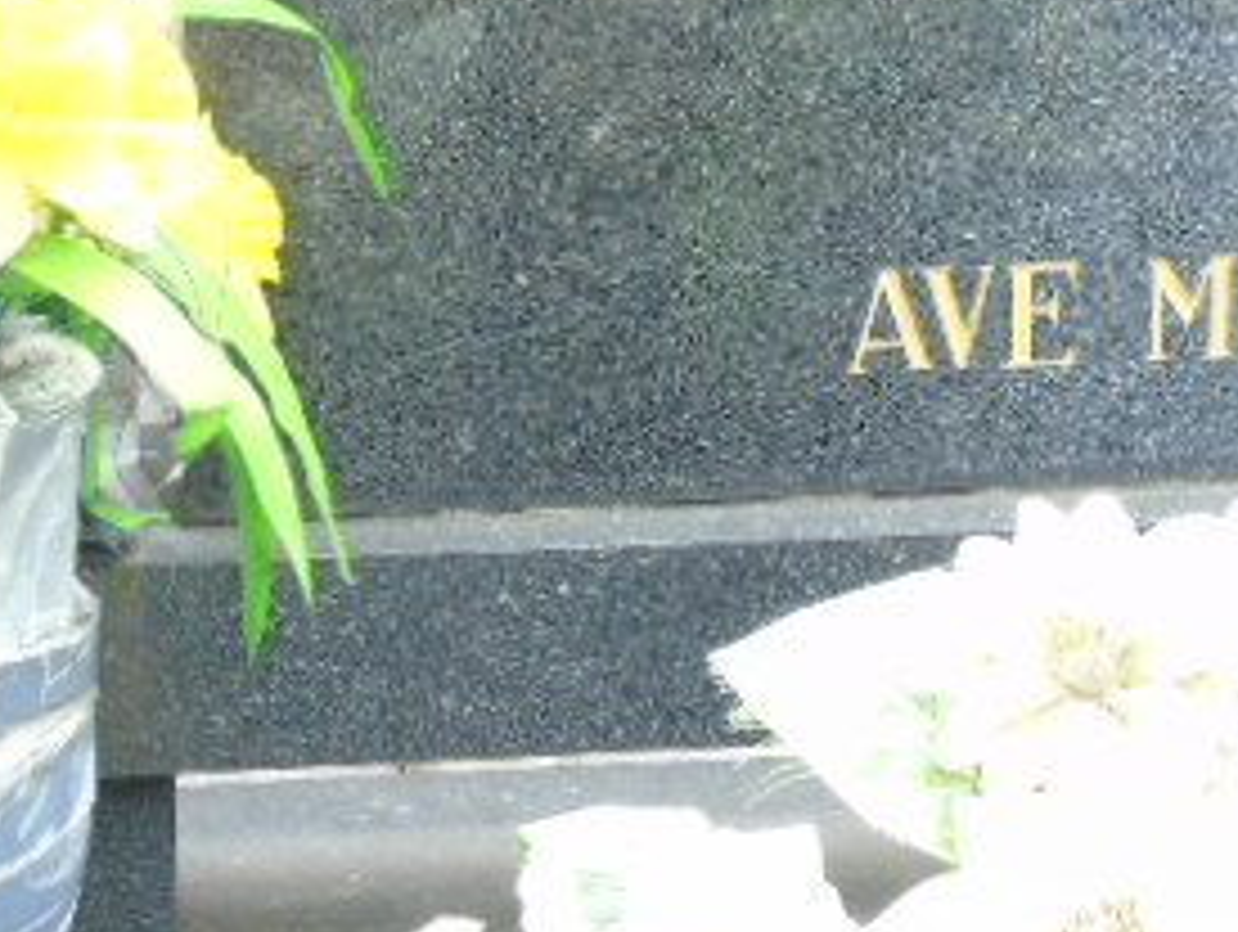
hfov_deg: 6.0
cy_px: -32
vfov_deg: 4.5
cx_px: 1310
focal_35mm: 330
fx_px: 11818
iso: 200
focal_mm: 25
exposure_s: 1/125
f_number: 4.7
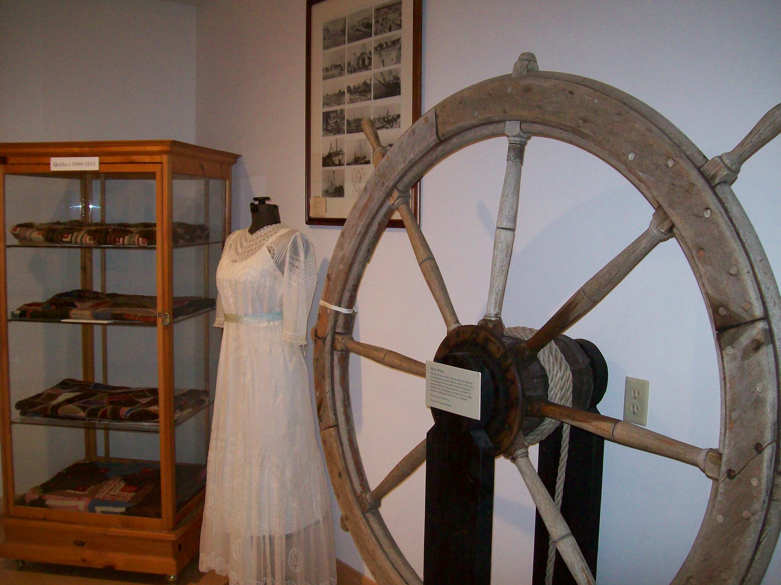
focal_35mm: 36
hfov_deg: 51.4
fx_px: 812
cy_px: 292
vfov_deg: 39.7
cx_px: 390
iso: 200
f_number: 2.7
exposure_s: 1/64
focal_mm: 6
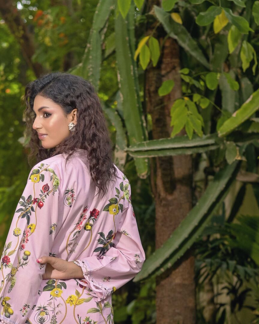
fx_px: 1064
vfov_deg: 17.0
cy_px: 299
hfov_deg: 13.8
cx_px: 69
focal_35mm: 111
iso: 100
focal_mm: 50
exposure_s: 1/400
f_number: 2.8
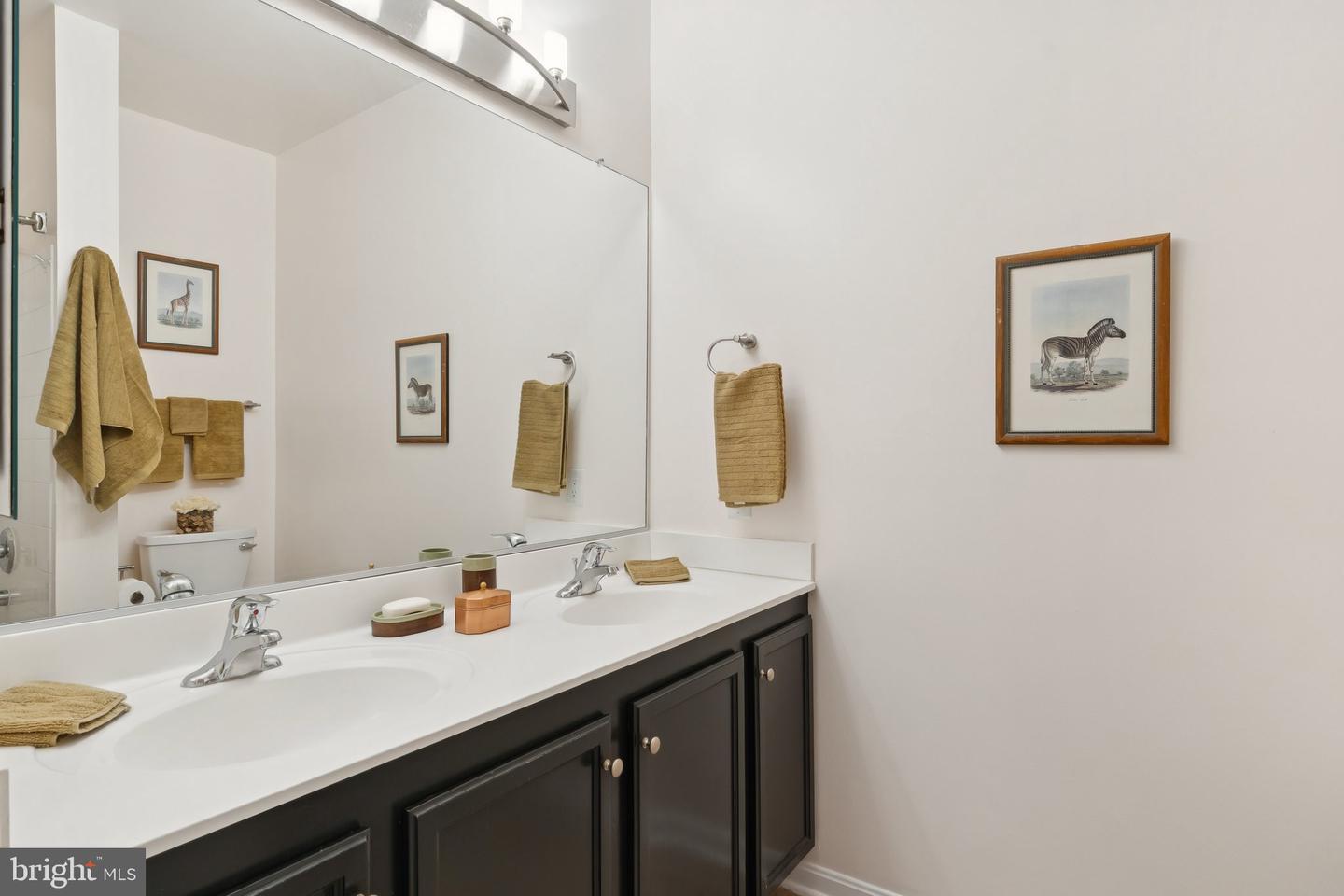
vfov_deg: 64.6
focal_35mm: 19
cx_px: 672
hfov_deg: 86.9
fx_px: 709
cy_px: 448
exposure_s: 1/5
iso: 200
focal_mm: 12.7
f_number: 9
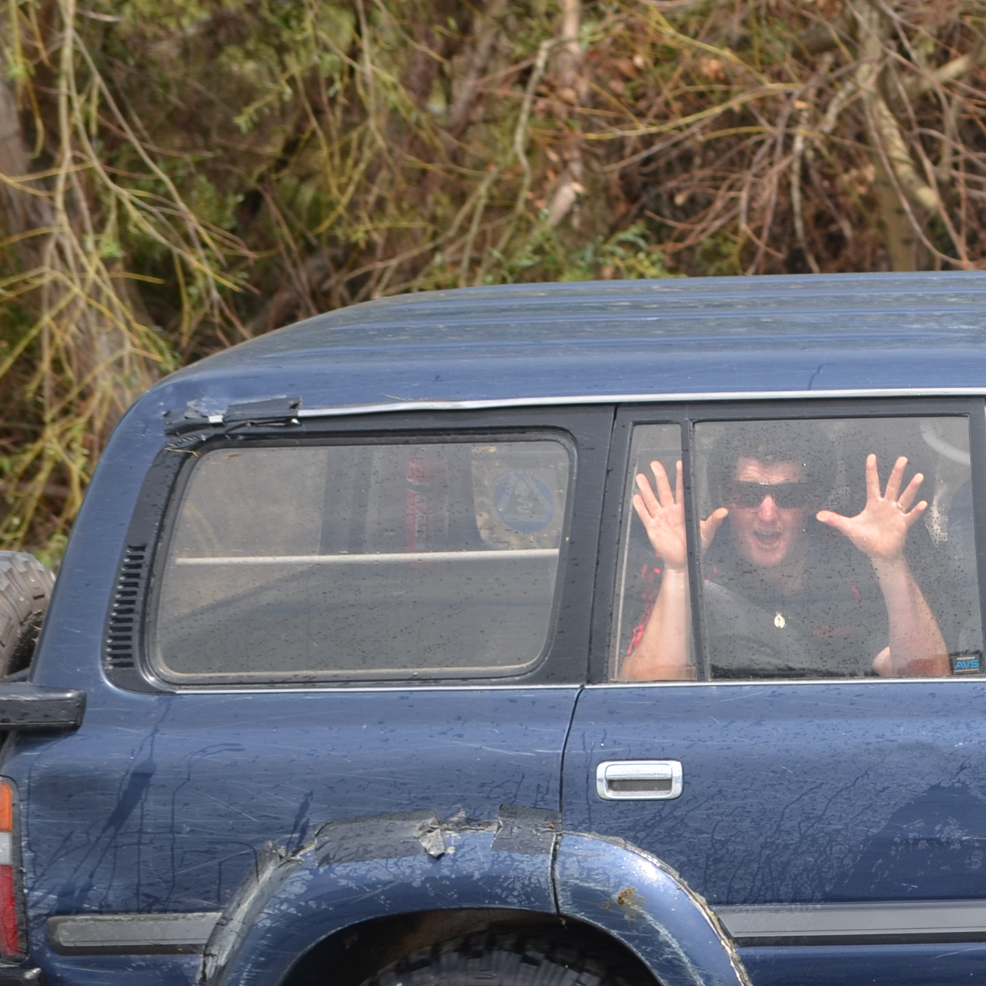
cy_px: 660
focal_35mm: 576
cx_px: 1282
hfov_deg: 3.0
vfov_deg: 3.0
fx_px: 18567
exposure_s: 1/500
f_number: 5.6
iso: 220
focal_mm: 165
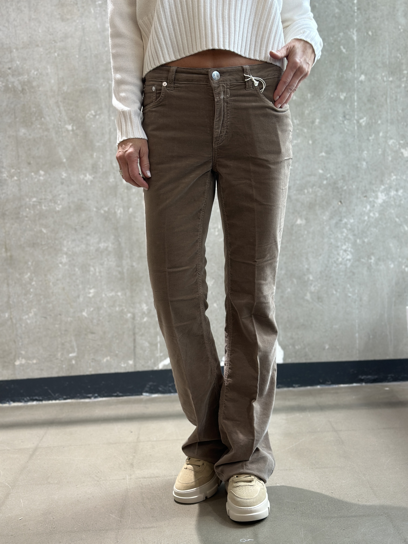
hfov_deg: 30.3
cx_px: 204
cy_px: 272
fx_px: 754
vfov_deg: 39.7
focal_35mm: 48
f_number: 1.78
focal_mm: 6.86
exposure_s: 1/50
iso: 80
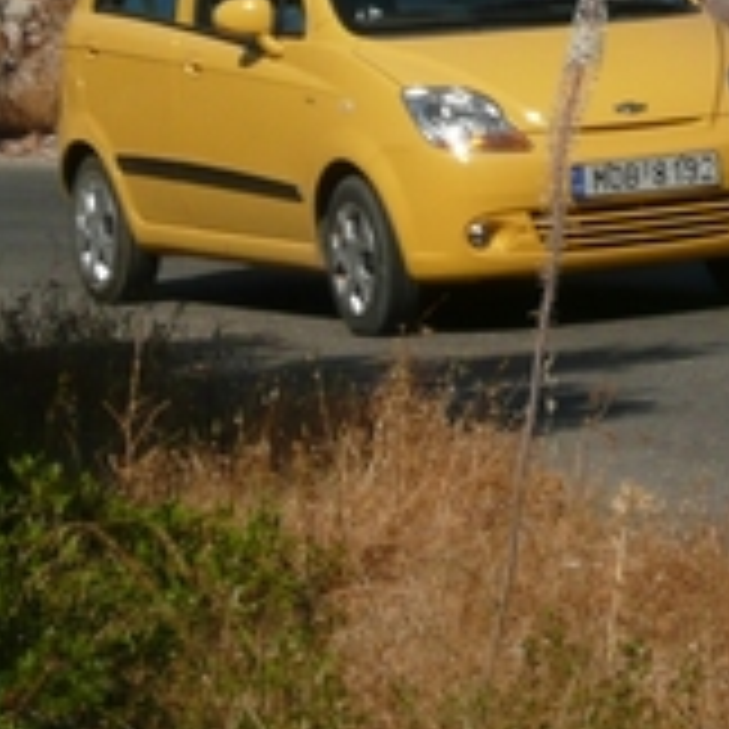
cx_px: 1202
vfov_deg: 5.8
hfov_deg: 5.7
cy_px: 63
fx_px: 7196
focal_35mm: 302
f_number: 11
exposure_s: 1/250
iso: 100
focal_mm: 12.7
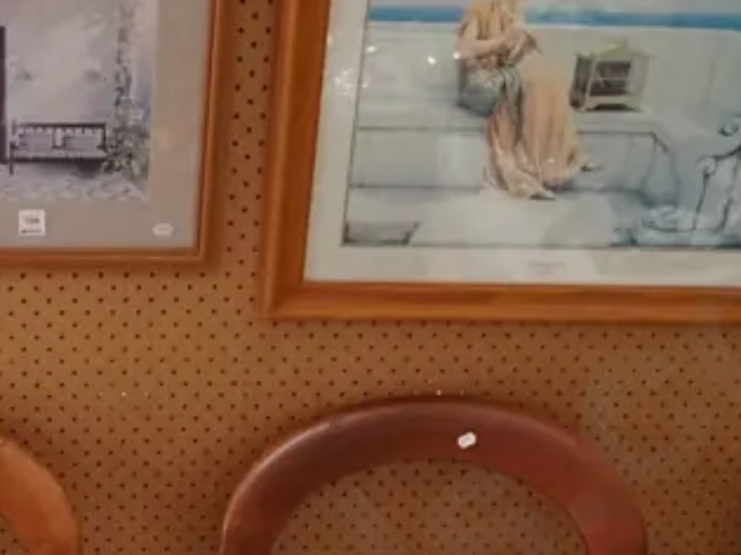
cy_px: 821
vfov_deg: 17.1
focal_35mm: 78
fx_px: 1669
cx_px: 104
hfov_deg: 24.5
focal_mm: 12
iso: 3200
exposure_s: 1/30
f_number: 5.6
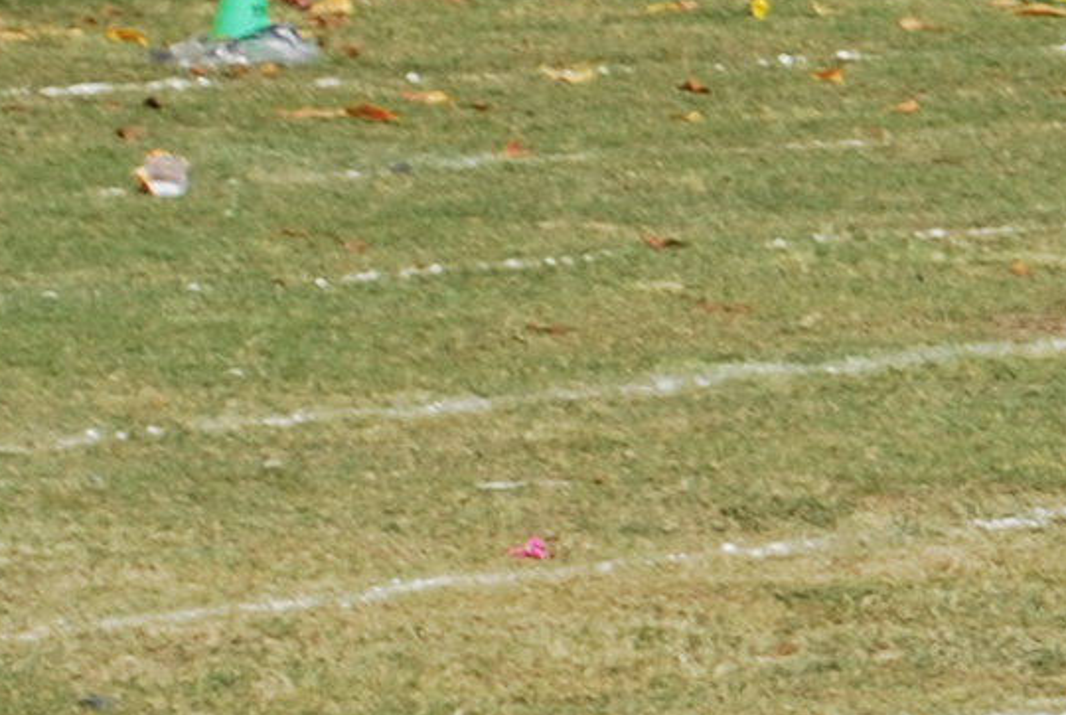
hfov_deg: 3.9
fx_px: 15304
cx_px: 3334
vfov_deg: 2.7
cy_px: -452
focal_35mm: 516
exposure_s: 1/320
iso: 100
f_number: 9
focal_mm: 48
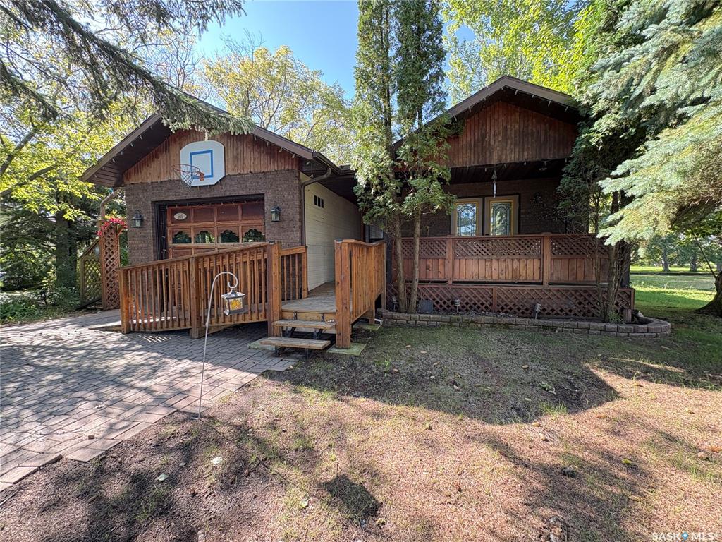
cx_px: 361
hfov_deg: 102.1
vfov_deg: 85.7
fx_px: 292
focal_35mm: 14
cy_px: 271
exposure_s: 1/135
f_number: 2.2
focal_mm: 2.22
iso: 125
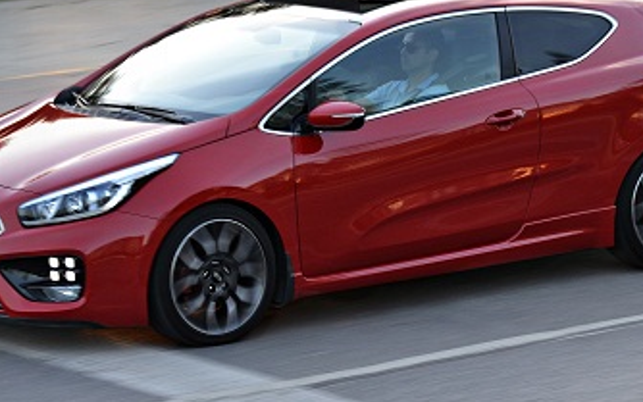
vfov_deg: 8.7
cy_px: 148
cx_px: 329
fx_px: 2645
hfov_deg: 13.9
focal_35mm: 151
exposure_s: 1/80
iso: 400
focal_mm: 55
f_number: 4.5
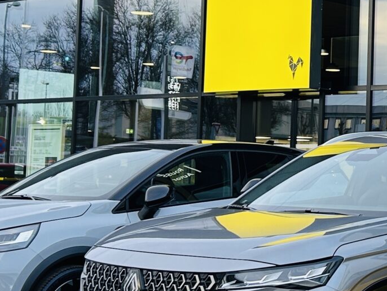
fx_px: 1085
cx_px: 429
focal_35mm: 97
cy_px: 106
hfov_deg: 19.4
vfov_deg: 15.2
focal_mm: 5.7
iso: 40
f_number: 1.5
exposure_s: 1/118
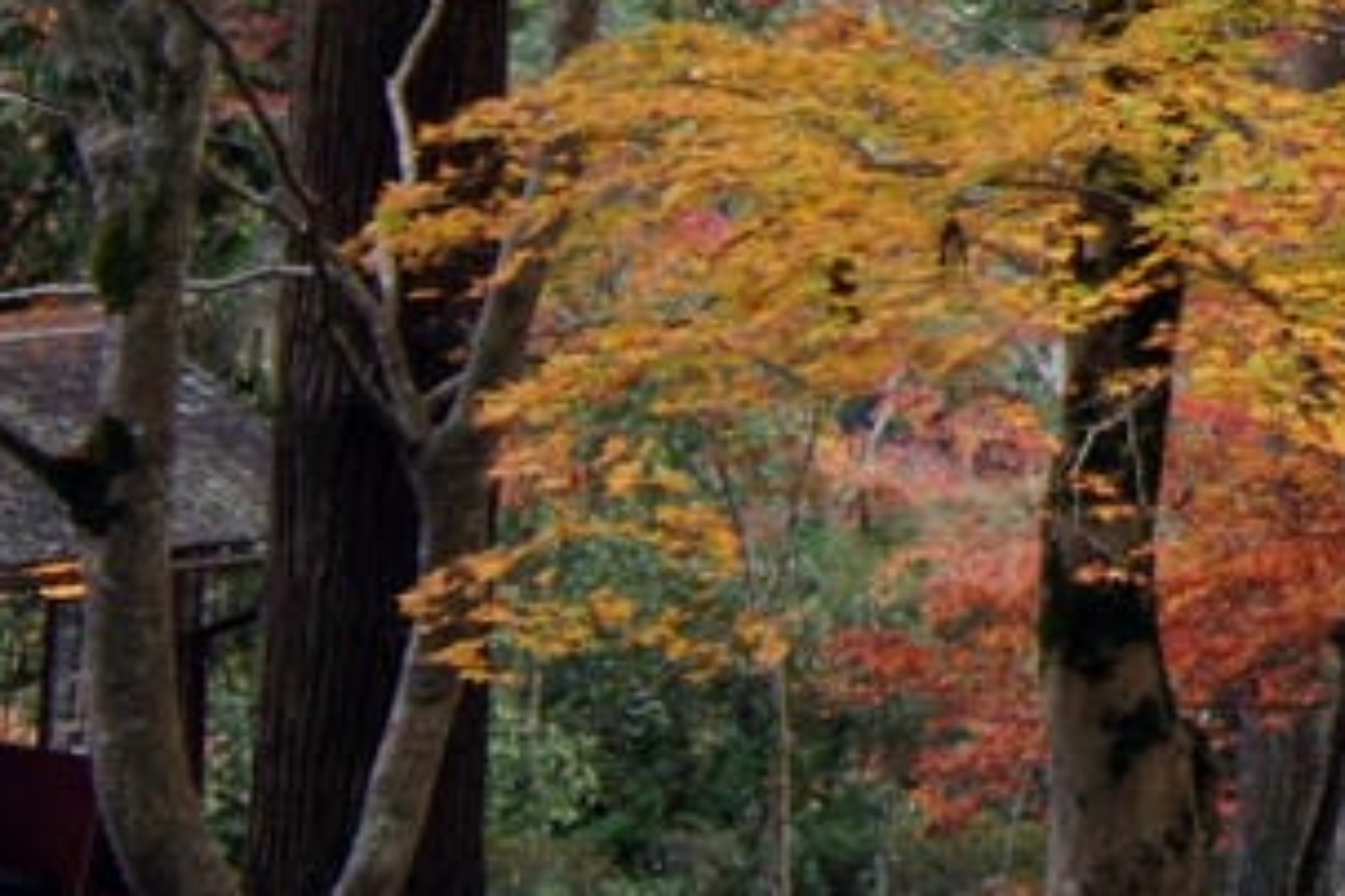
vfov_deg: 7.5
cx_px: 2224
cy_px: -703
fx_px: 6650
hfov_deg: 11.0
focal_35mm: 178
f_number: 4.5
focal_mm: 30
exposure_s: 1/100
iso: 800
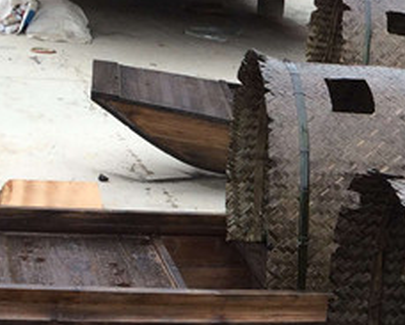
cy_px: 305
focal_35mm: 93
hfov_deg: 19.5
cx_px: 465
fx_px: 1116
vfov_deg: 16.3
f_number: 2.2
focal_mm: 4.15
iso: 32
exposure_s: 1/283
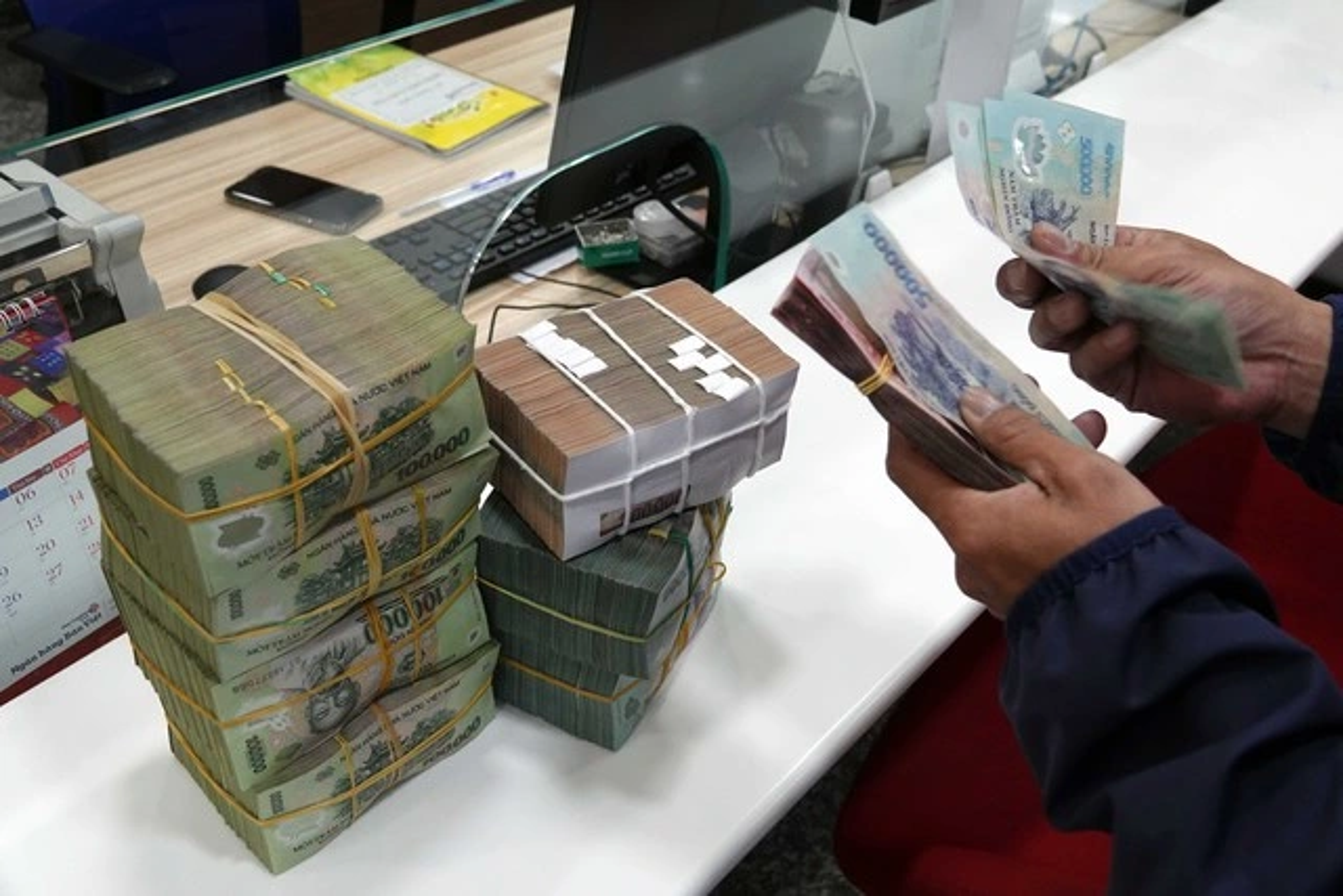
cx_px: 672
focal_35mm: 34
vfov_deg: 38.9
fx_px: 1269
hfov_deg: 55.8
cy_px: 448
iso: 800
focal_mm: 12.33
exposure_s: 1/250
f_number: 2.8
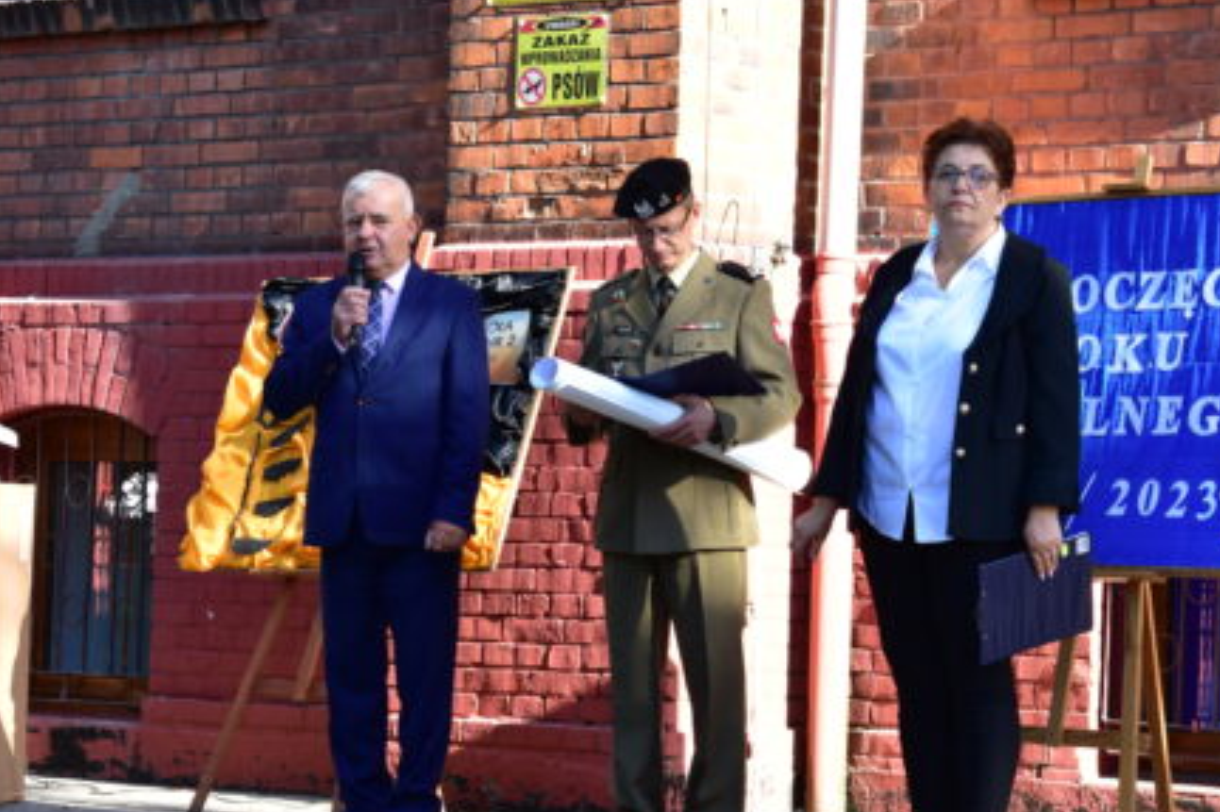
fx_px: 4090
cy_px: 467
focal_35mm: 121
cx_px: 883
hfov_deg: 16.9
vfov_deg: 11.3
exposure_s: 1/200
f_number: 5.6
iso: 500
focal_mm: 55
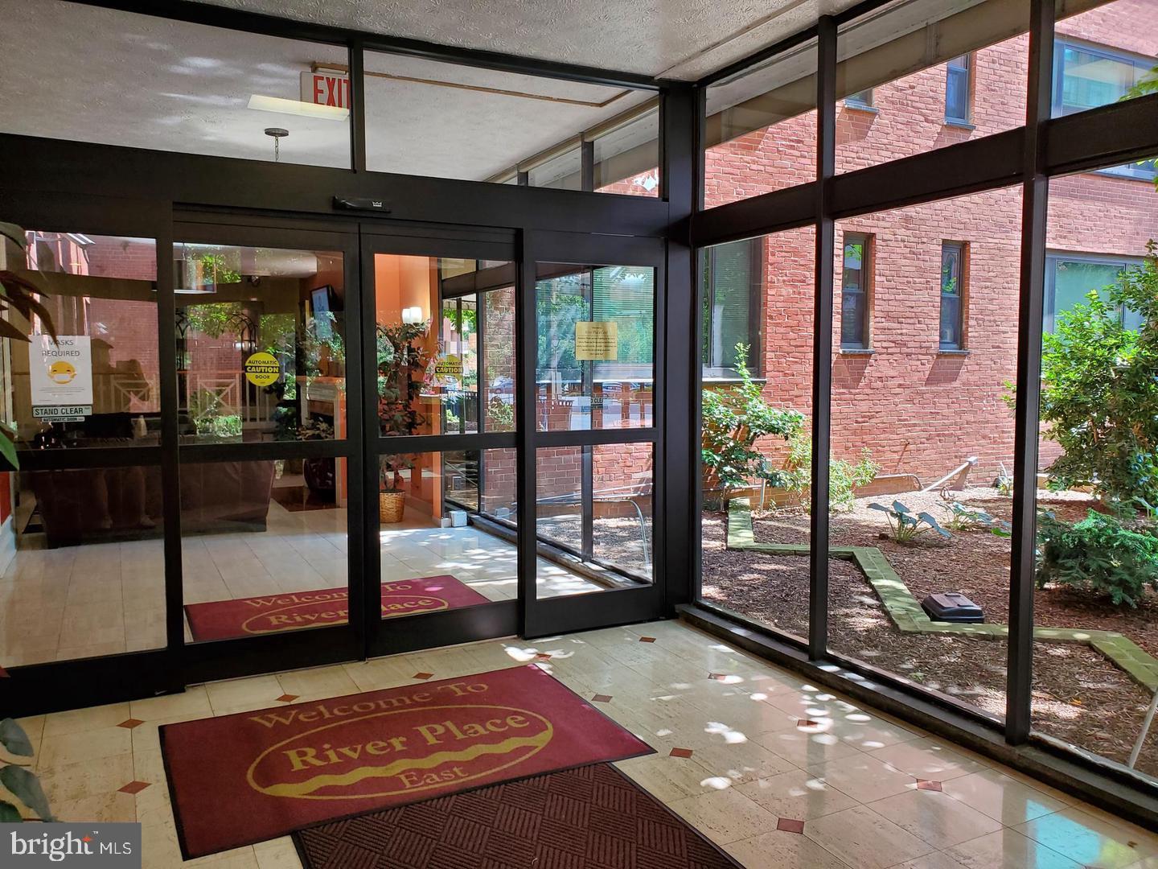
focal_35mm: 26
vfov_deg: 53.1
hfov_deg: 67.3
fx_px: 870
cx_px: 579
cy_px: 434
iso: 125
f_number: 2.4
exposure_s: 1/120
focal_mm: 4.3
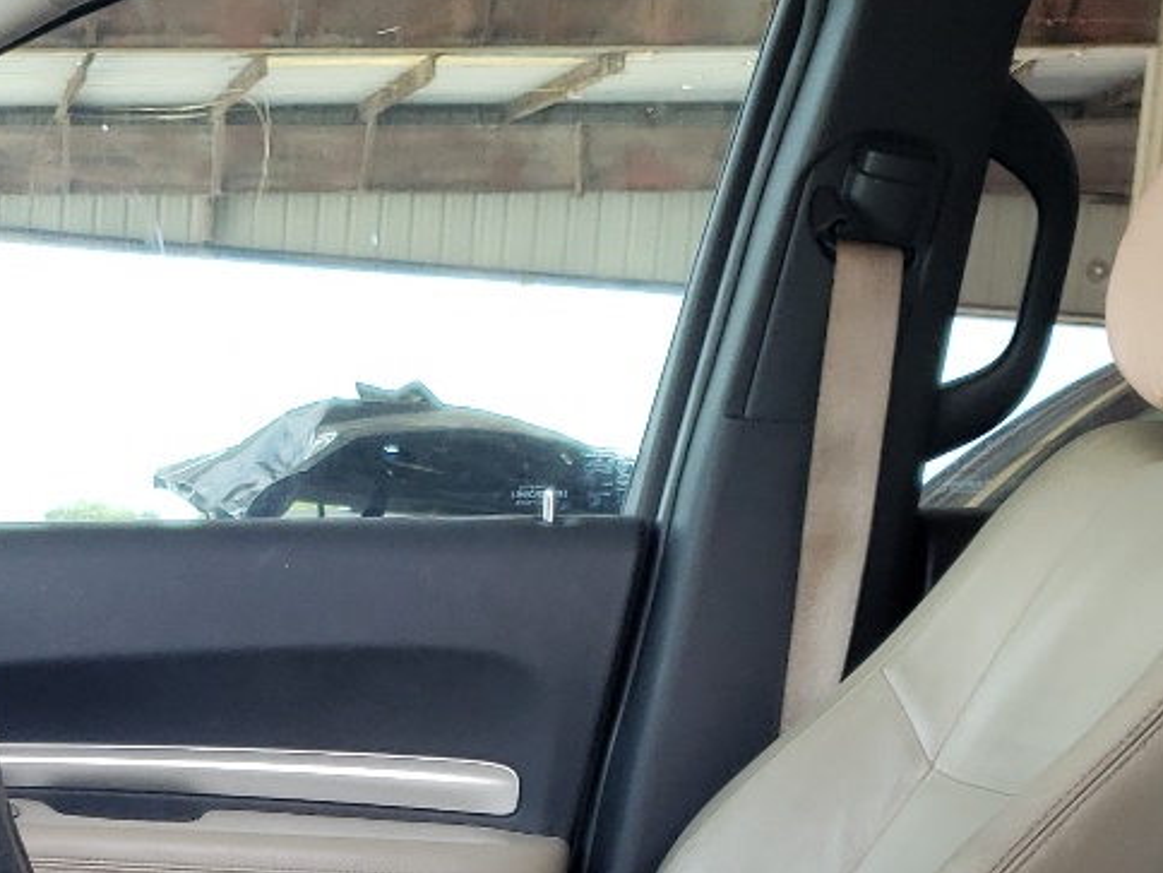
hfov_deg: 22.6
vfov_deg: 16.2
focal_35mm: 86
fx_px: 2889
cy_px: 1145
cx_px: 317
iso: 50
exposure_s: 1/127
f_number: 1.5
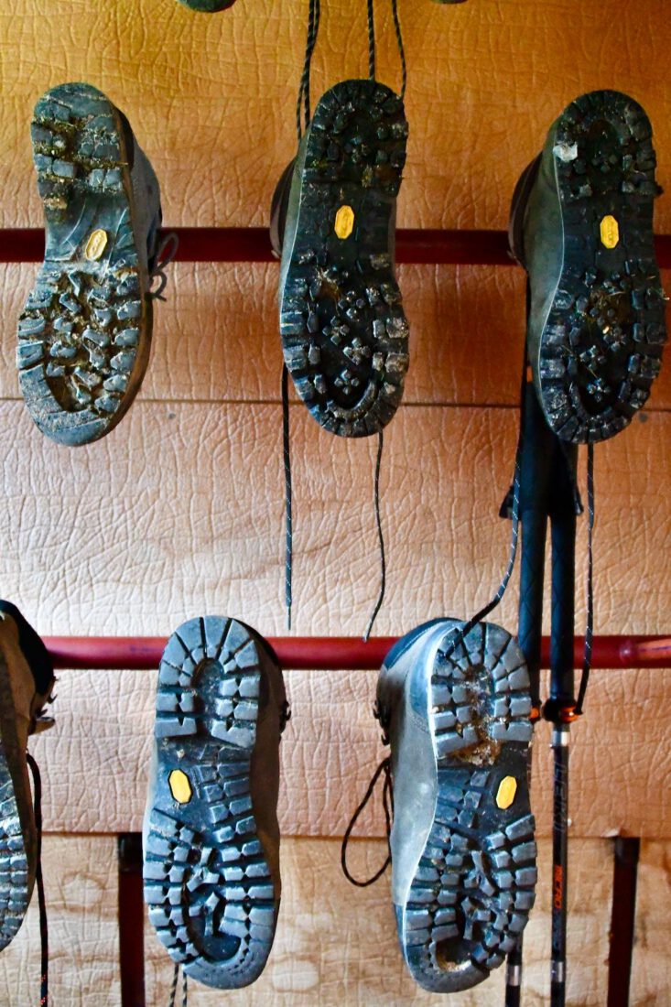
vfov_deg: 46.4
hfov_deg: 31.9
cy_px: 504
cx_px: 336
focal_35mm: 42
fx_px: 1175
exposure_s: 1/30
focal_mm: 28
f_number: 3.5
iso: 12800
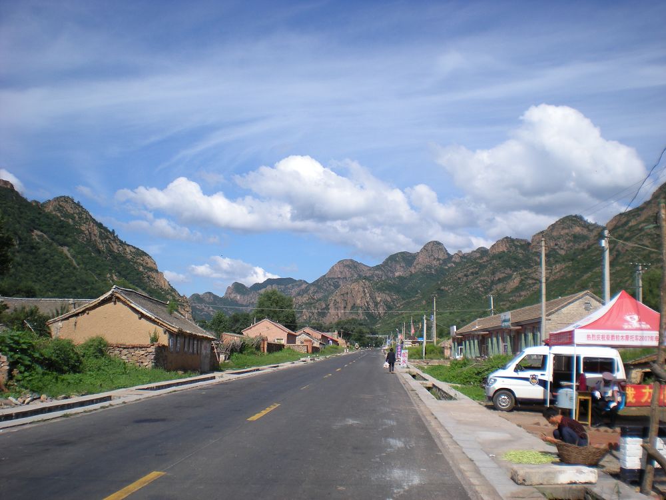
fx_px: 731
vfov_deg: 37.7
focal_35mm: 38
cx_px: 333
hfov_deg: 49.0
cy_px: 250
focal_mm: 6.3
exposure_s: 1/644
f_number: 4.6
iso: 64
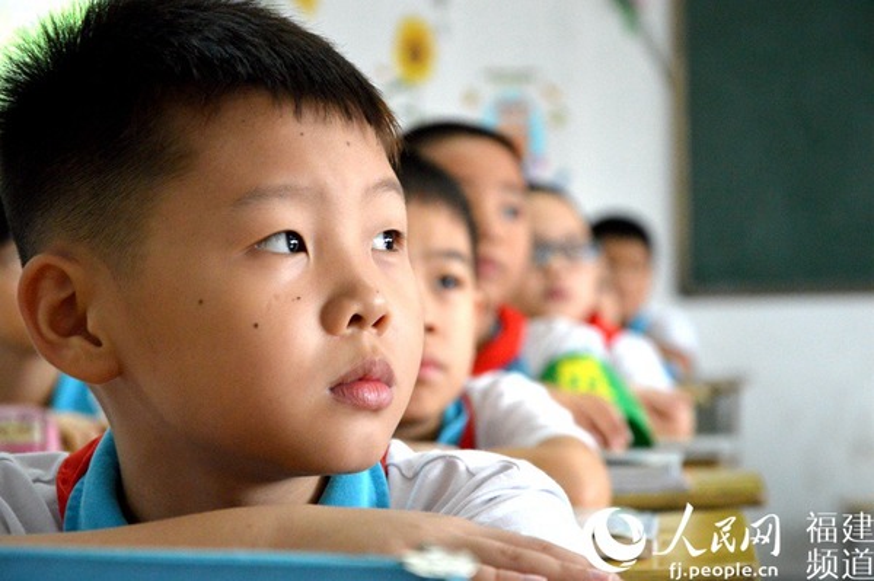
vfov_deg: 12.2
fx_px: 2729
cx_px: 437
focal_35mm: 112
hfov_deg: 18.2
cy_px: 290
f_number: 5.3
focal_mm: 75
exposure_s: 1/60
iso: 2800
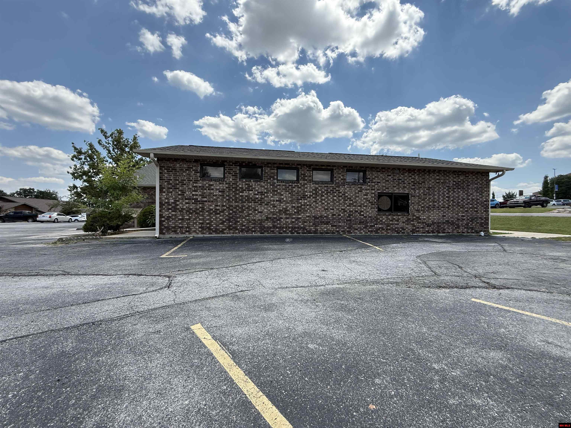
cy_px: 214
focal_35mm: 14
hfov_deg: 102.1
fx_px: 231
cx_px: 286
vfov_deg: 85.7
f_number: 2.2
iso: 64
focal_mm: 2.22
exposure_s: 1/1211
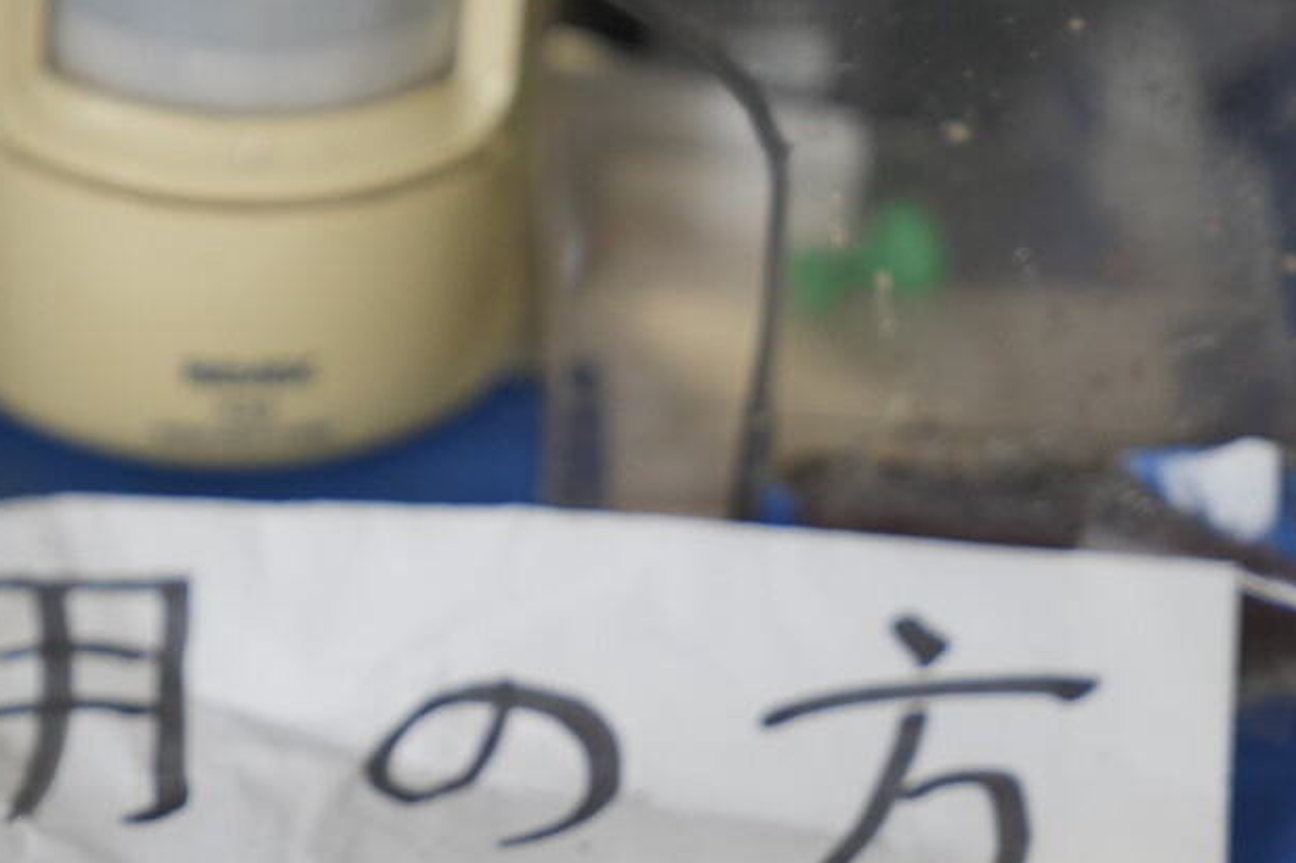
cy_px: 978
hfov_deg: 12.7
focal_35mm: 158
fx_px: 5686
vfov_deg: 8.6
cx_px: -218
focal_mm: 65
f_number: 2.8
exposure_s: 1/200
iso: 500
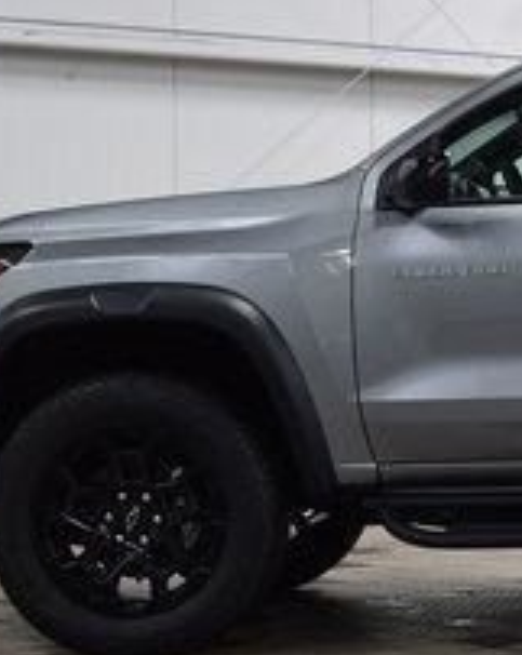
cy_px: 316
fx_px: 2594
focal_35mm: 134
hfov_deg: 11.1
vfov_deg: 14.4
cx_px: 781
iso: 400
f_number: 6.3
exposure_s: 1/20
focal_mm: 30
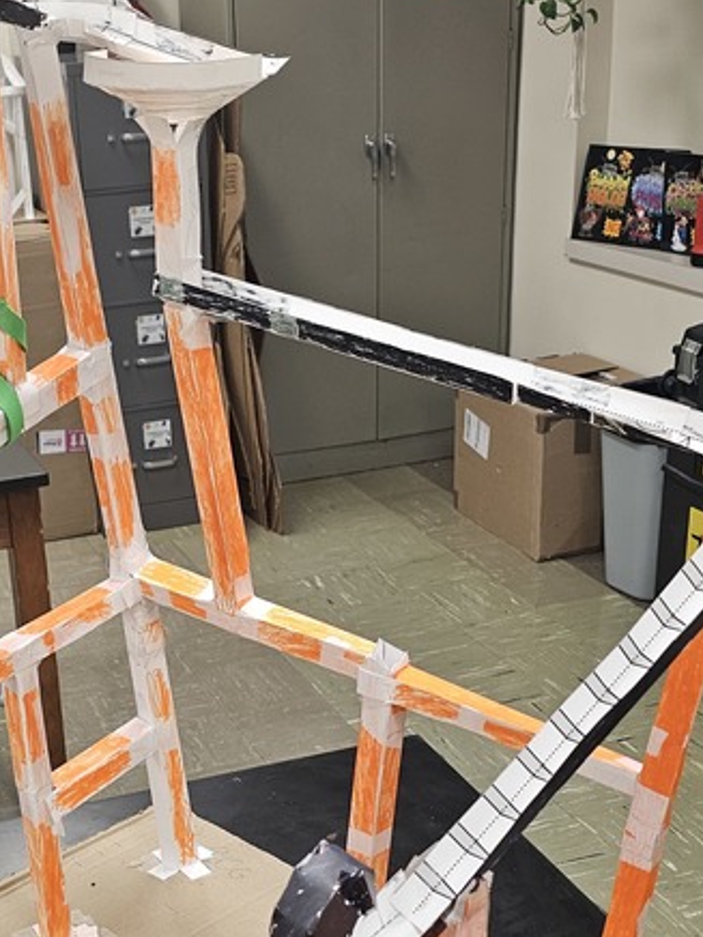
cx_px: 155
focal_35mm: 54
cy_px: 630
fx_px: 1462
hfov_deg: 26.6
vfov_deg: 35.2
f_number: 1.7
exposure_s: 1/120
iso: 200
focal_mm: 6.3
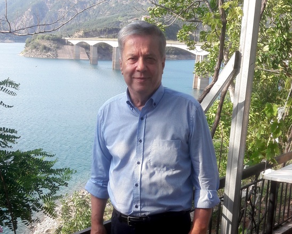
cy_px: 114
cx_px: 143
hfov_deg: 58.8
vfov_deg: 48.5
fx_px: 259
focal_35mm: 30
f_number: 1.9
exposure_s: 1/318
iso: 40
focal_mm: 3.7
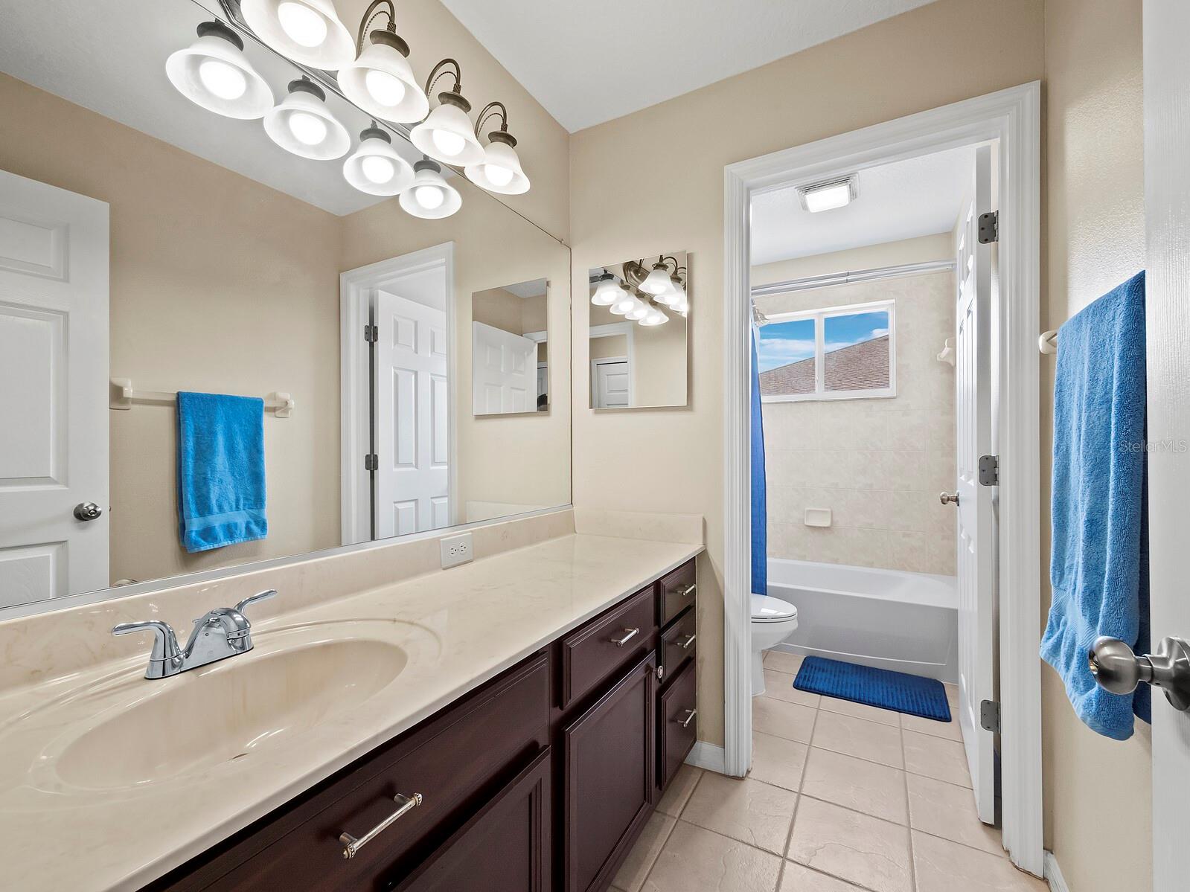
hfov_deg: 102.1
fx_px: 481
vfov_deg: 85.7
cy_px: 446
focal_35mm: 14
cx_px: 595
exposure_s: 1/3
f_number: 11
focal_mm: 7
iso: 400
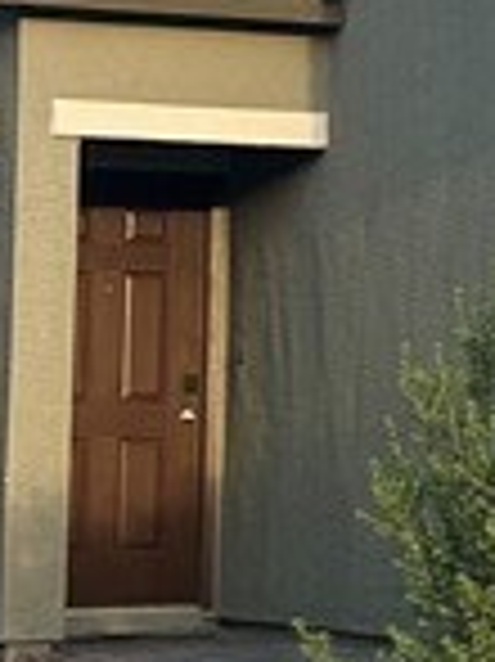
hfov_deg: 7.4
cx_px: 1372
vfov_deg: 10.9
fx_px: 3456
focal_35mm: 181
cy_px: 63
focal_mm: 5.7
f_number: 1.5
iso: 50
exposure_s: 1/718
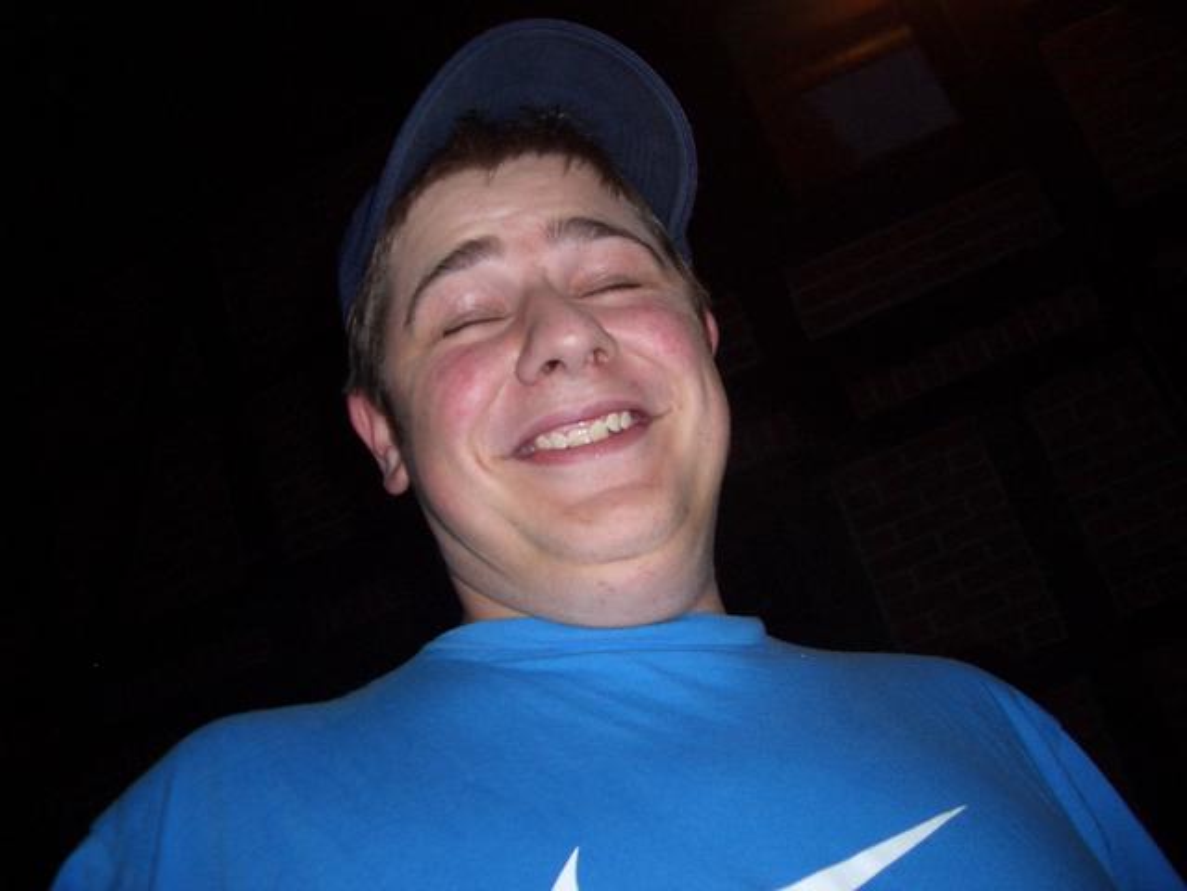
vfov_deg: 40.7
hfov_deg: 52.6
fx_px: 1200
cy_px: 446
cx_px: 594
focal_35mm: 35
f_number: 2.6
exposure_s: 1/40
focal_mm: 5.8
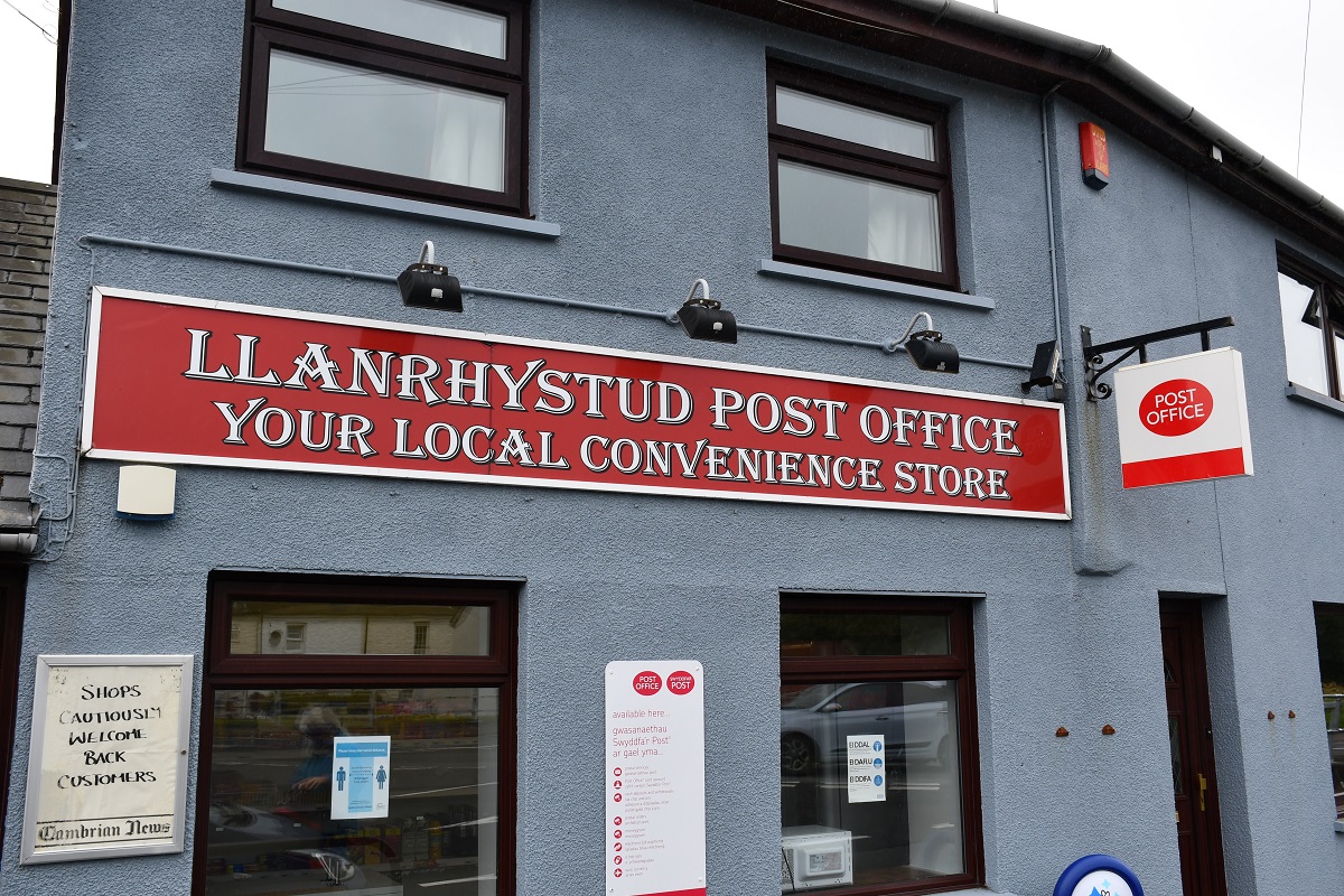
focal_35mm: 33
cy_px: 448
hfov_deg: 57.2
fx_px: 1232
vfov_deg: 40.0
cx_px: 672
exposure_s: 1/250
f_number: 8
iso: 200
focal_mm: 22
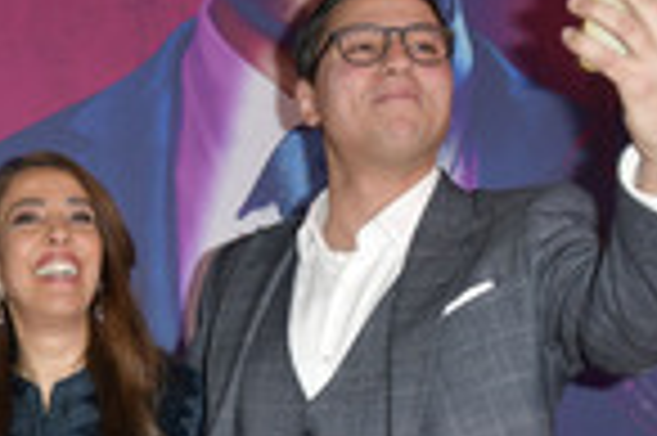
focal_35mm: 111
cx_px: -7
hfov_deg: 18.0
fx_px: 2023
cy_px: 481
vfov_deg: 12.1
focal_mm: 36
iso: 800
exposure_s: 1/200
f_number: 5.6
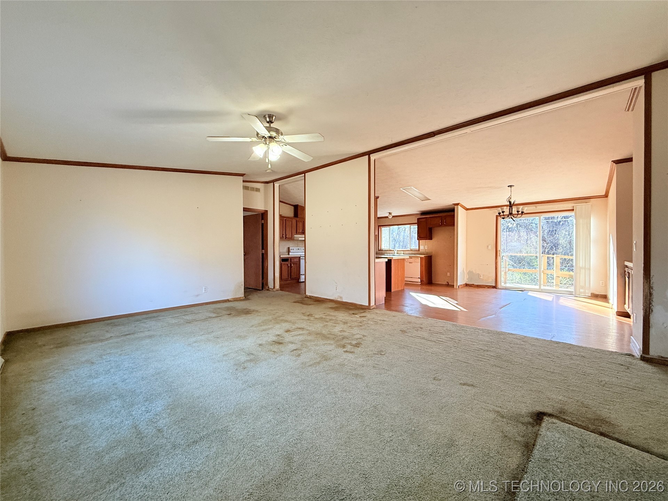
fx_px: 270
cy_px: 250
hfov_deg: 102.1
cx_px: 334
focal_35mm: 14
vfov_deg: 85.7
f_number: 2.2
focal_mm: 2.22
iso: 250
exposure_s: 1/120
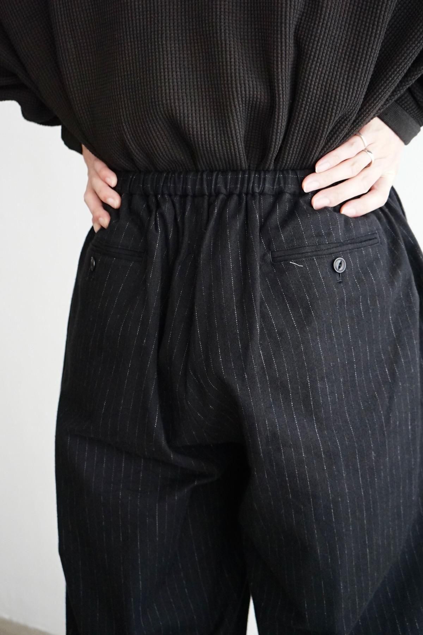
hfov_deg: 29.9
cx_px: 212
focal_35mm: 45
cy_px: 318
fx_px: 793
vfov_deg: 43.6
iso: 4000
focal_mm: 45
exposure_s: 1/160
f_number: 4.5
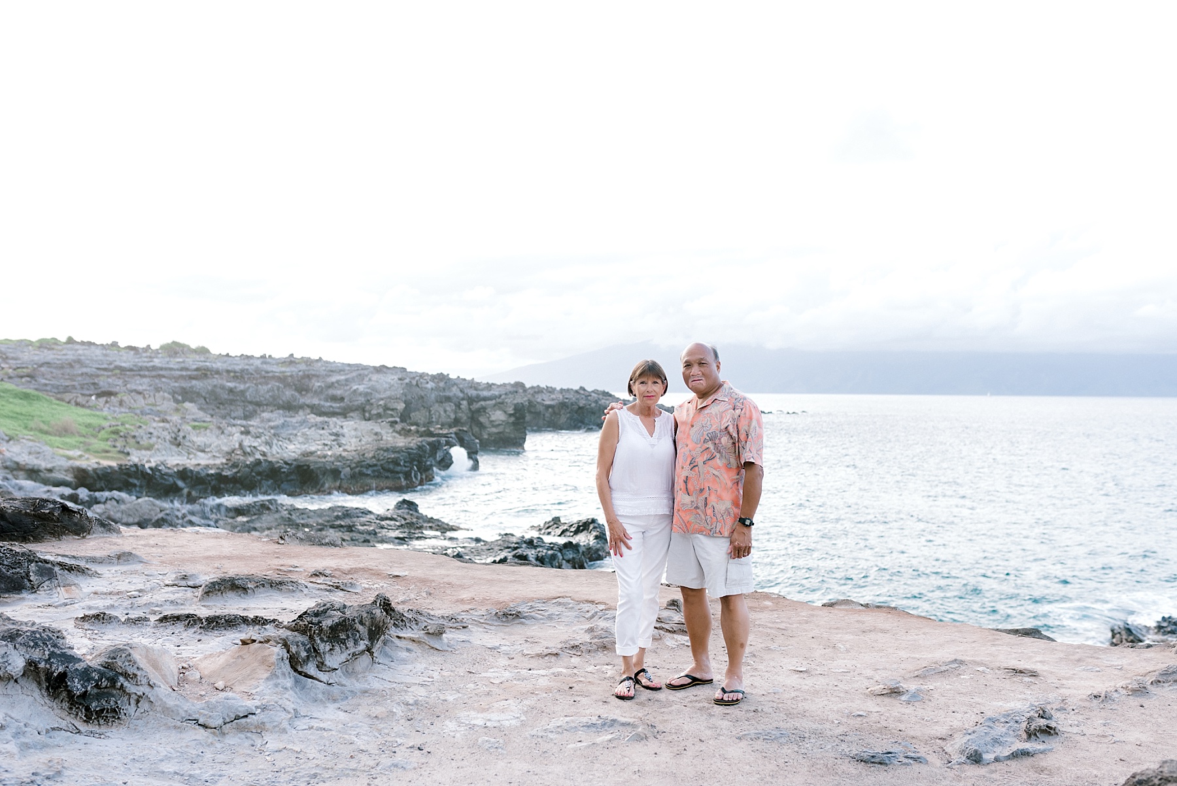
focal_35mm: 35
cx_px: 588
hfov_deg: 54.4
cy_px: 393
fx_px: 1145
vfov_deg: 37.9
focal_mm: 35
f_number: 2.8
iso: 200
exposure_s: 1/400
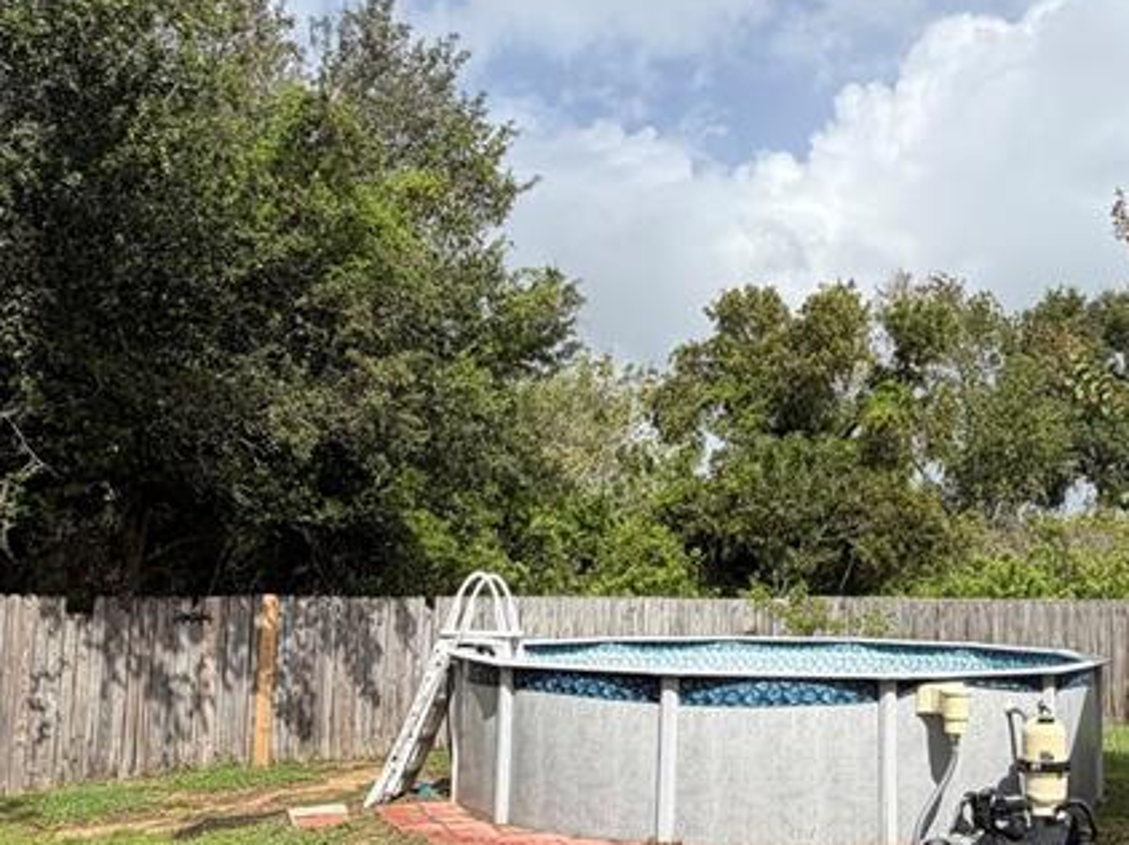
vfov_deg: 41.7
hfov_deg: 51.5
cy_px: 481
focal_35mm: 34
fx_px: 1108
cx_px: 856
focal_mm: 2.22
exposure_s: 1/1050
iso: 20
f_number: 2.2
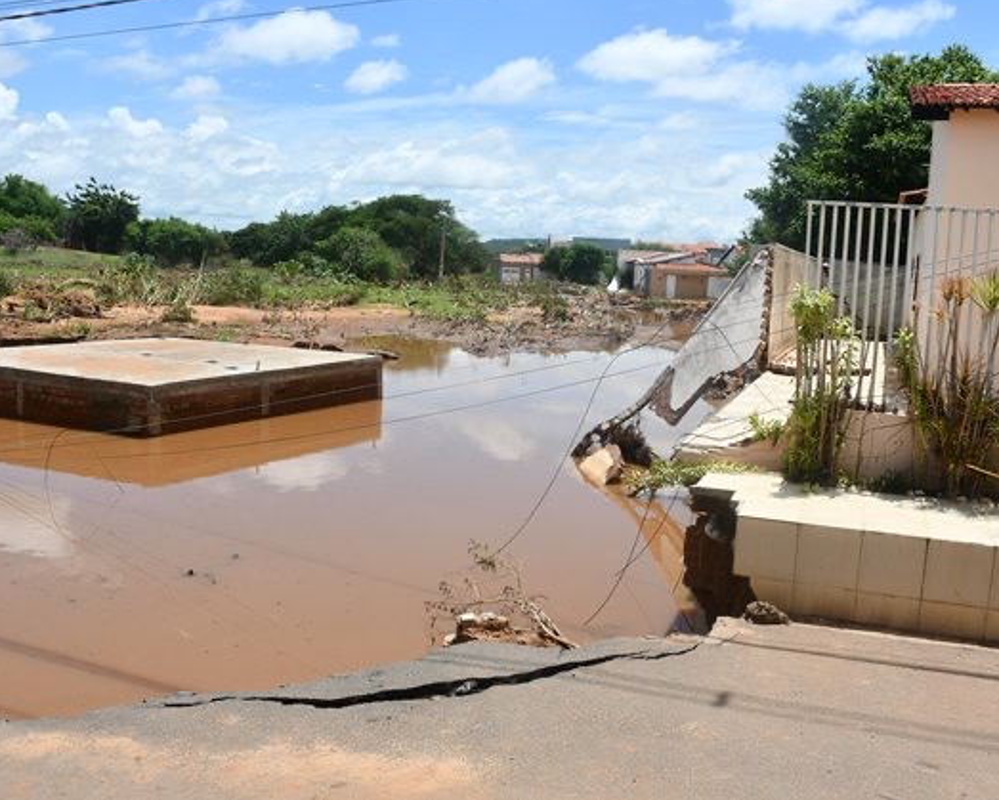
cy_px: 396
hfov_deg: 57.1
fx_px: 917
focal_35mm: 31
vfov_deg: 47.1
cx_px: 544
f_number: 9
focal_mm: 18
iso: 100
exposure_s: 1/320
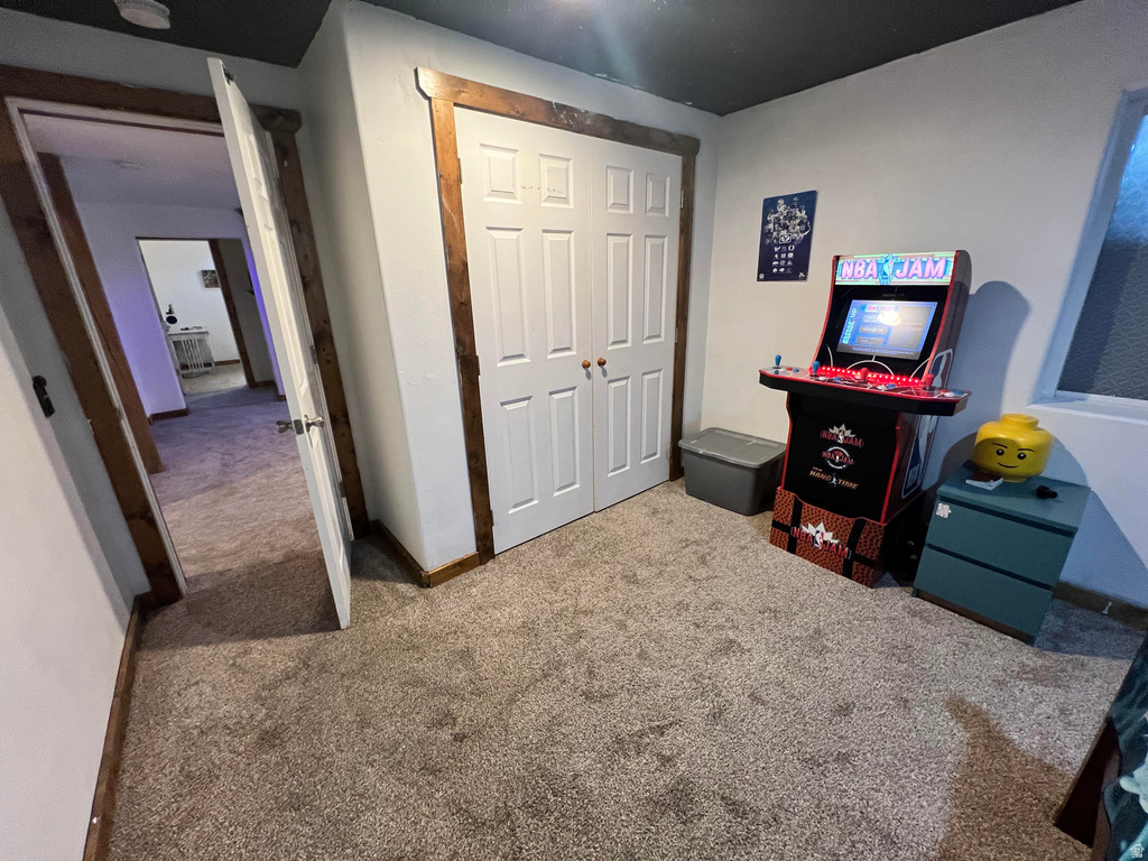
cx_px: 574
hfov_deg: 106.2
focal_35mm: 13
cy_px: 430
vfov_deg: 89.9
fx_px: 431
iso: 250
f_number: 1.8
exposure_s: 1/60
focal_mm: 1.57
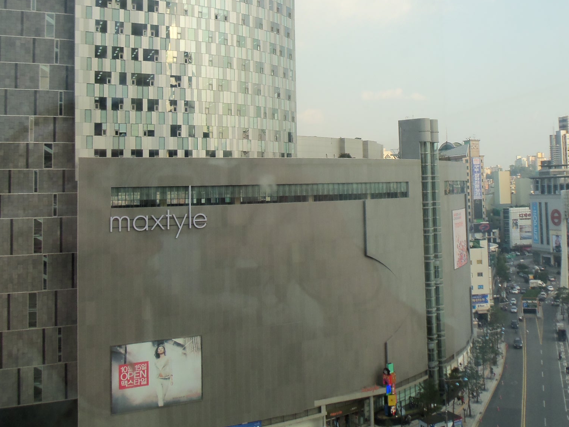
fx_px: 641
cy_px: 153
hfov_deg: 47.4
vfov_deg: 36.5
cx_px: 361
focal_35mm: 39
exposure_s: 1/125
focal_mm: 5.2
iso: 80
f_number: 3.4
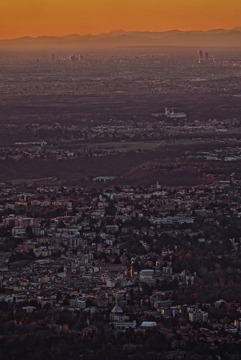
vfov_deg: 8.0
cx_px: 120
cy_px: 179
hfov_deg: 5.3
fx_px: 2589
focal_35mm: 258
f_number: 4.5
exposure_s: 1/320
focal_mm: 93.9
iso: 250
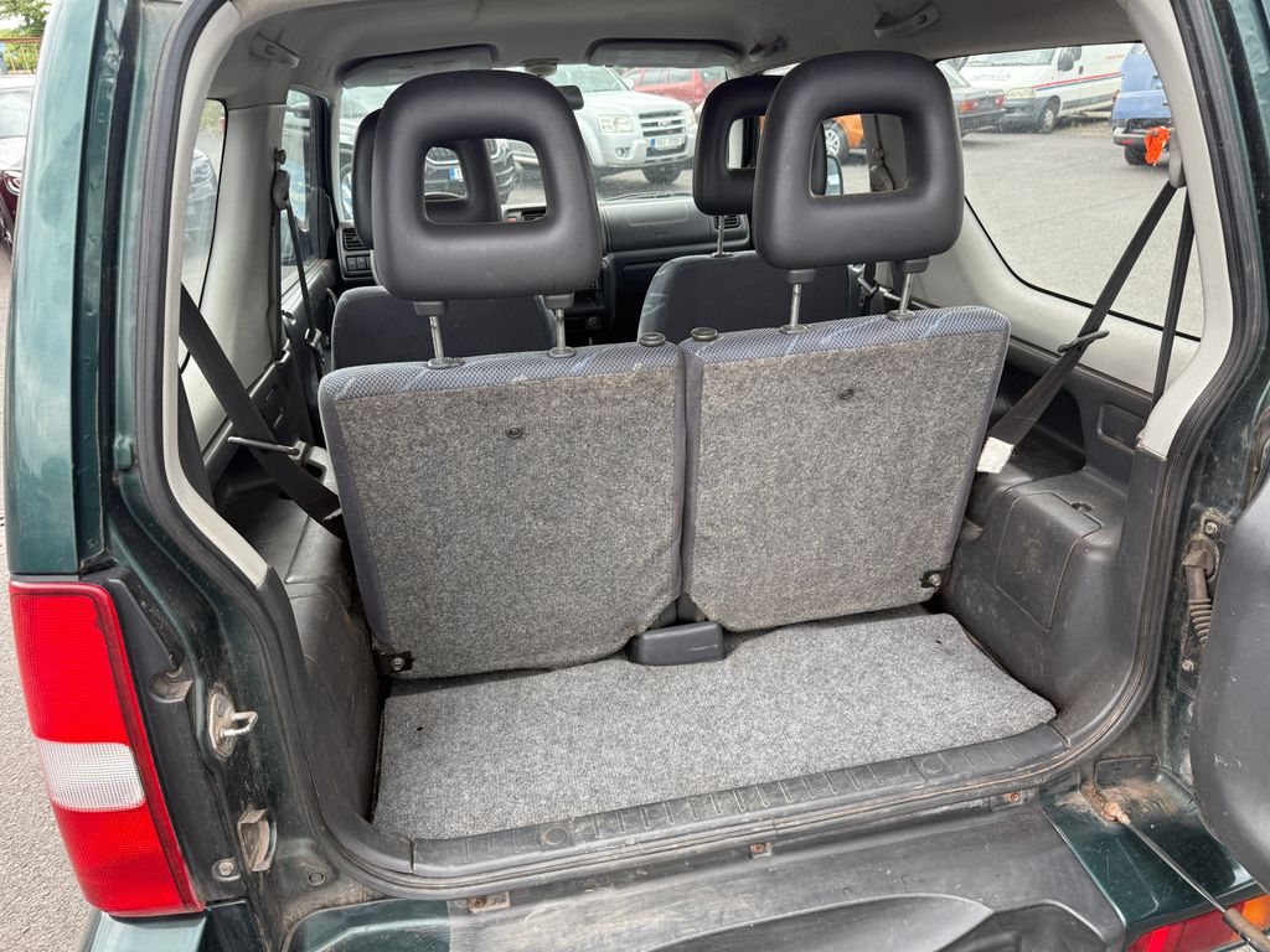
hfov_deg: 71.6
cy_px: 476
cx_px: 635
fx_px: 881
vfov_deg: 56.8
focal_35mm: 24
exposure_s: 1/453
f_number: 1.78
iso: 100
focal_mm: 6.76
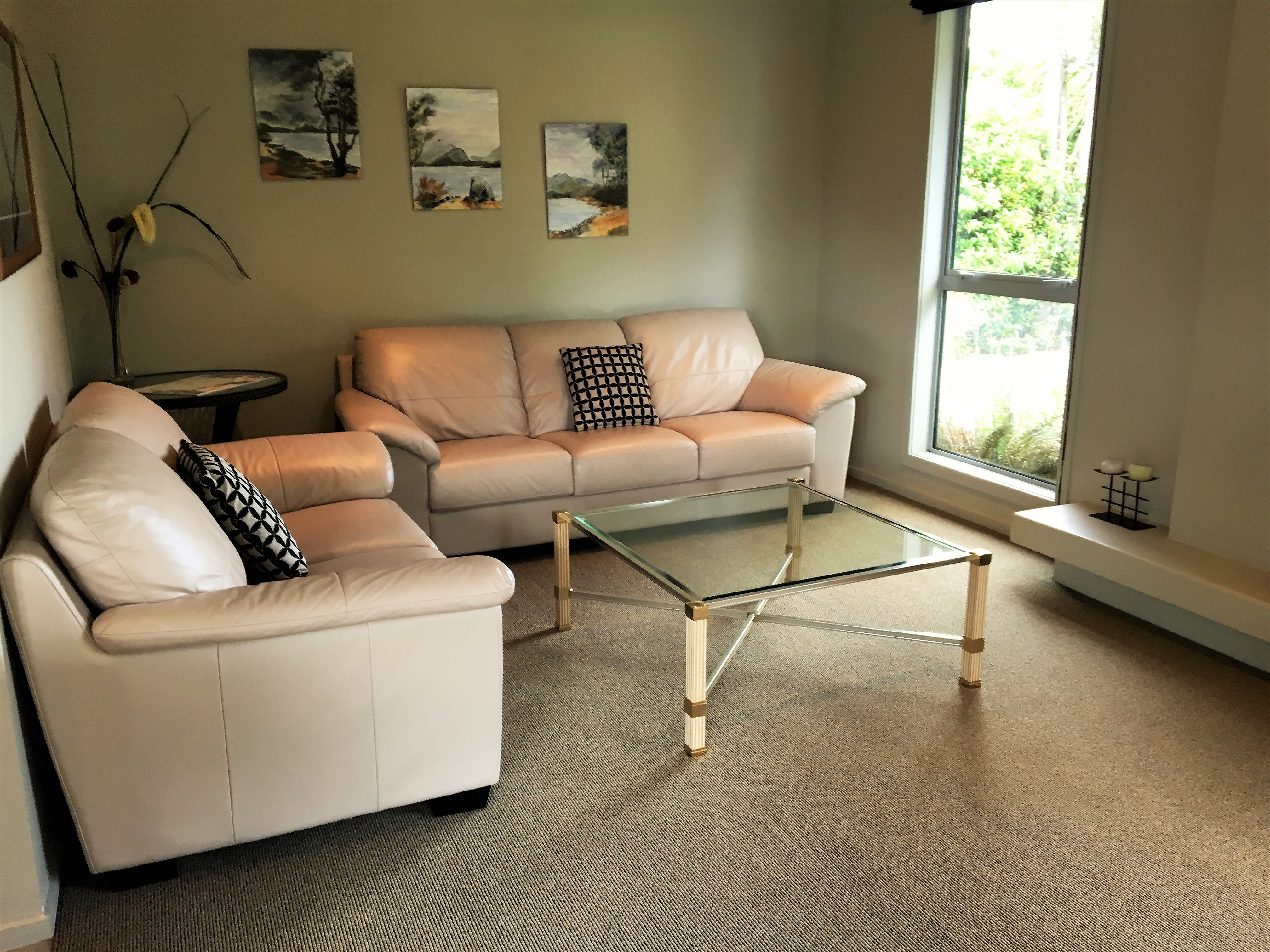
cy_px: 476
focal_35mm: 29
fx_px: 1064
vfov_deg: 48.2
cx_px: 635
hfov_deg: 61.7
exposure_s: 1/33
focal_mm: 4.15
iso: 80
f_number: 2.2
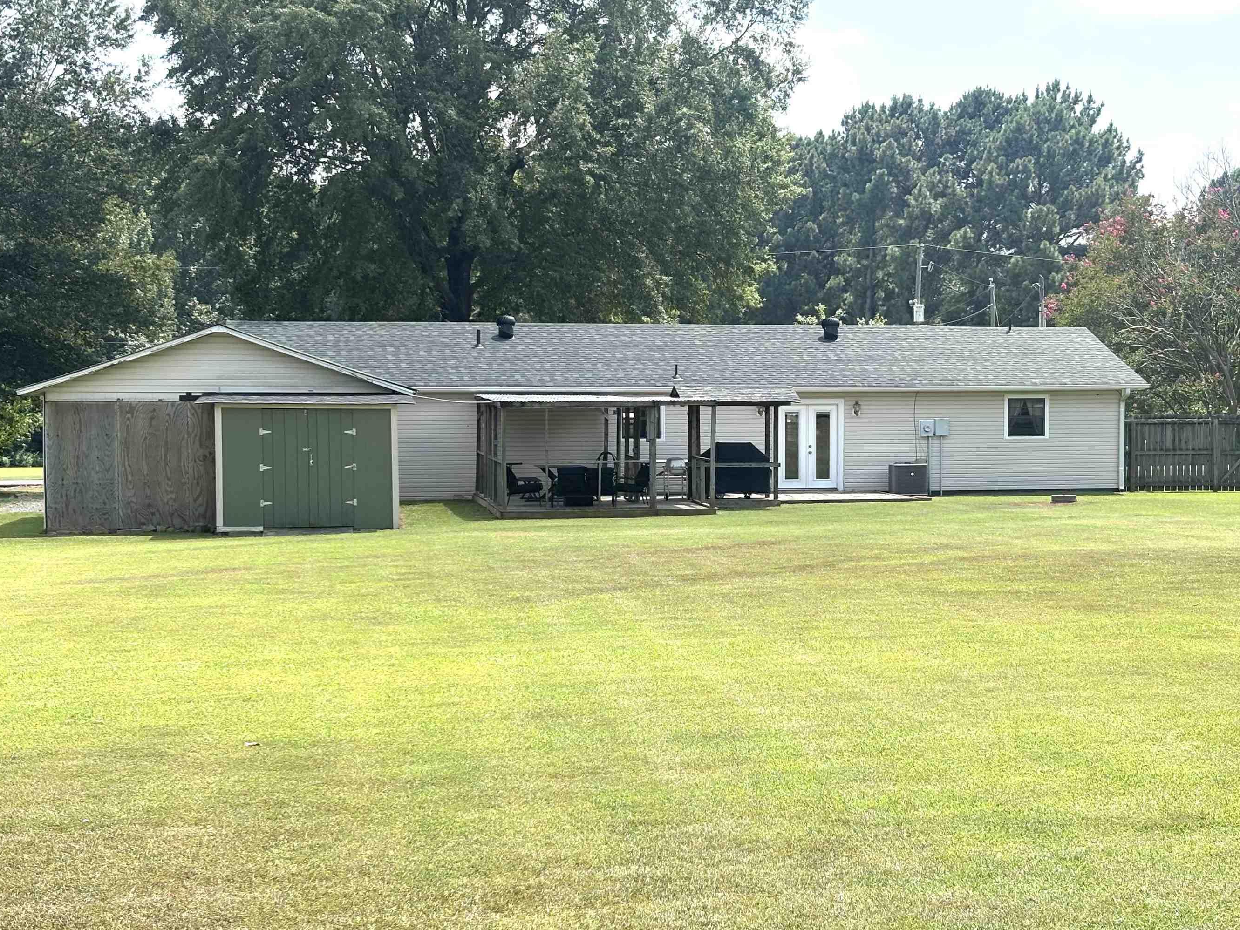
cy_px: 513
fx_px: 2149
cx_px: 704
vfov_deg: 24.4
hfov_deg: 32.1
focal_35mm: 60
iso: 40
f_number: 1.6
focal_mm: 5.96
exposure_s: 1/1499
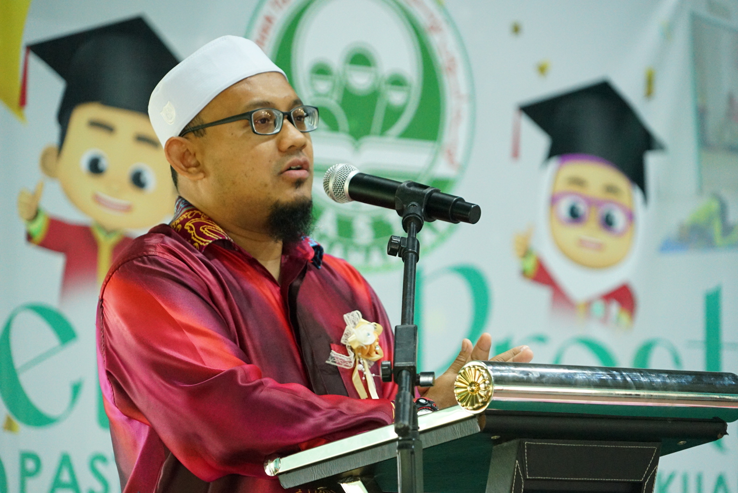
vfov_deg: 7.1
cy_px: 246
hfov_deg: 10.6
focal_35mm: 194
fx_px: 3980
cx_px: 369
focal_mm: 194
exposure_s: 1/160
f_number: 6.3
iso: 6400
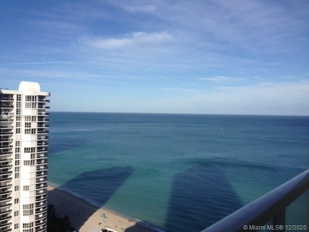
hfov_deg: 55.4
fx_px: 295
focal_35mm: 33
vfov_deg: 42.9
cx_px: 154
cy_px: 116
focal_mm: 4.12
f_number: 2.4
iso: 50
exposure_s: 1/2262
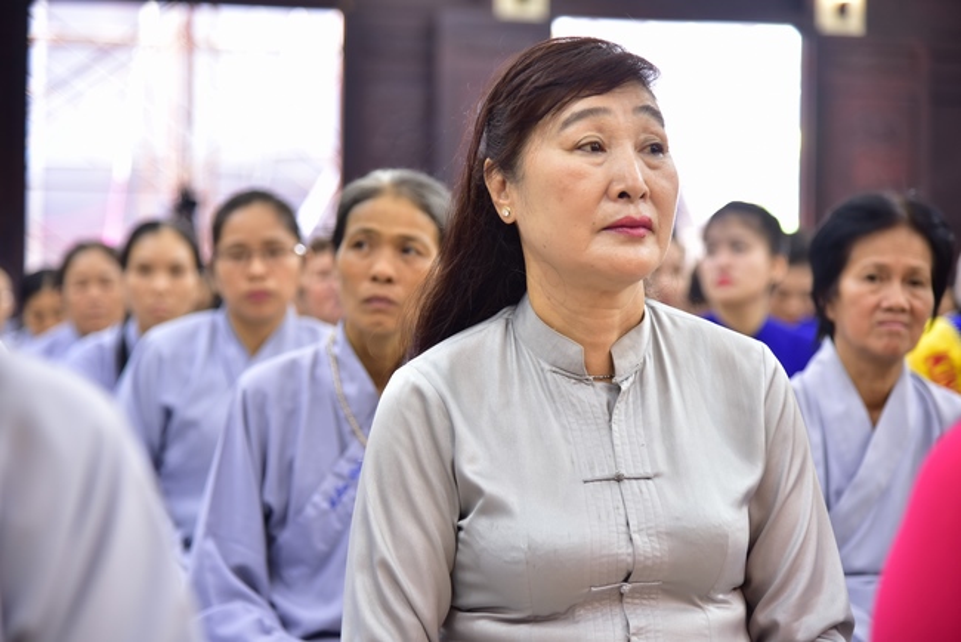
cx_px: 480
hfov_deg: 20.8
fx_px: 2617
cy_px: 321
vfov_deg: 14.0
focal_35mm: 98
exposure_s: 1/13
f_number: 4
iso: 640
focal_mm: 98
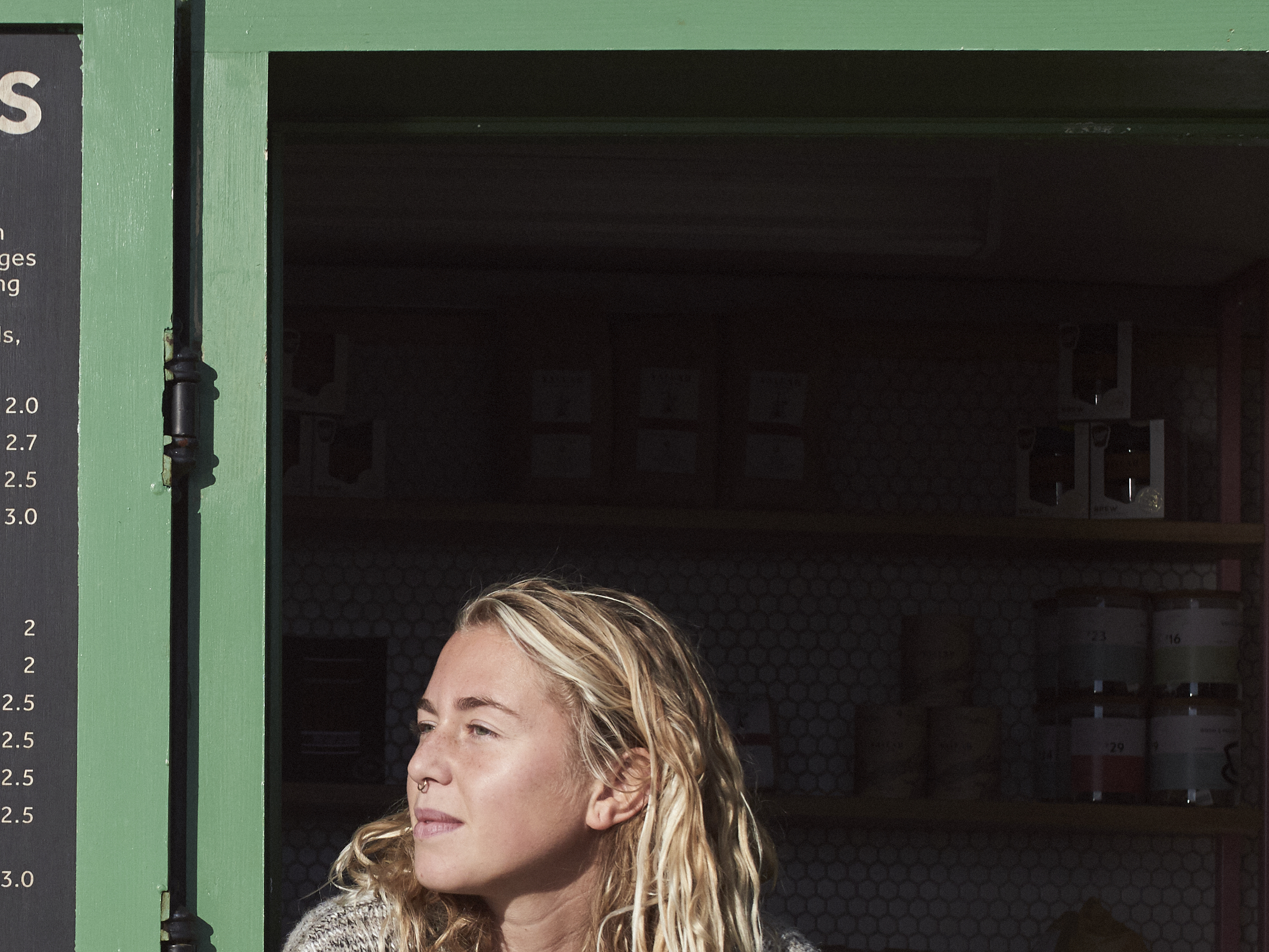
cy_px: 733
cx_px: 101
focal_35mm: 109
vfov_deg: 13.5
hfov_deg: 17.7
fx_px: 3996
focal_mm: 35
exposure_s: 1/2000
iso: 200
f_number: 6.3
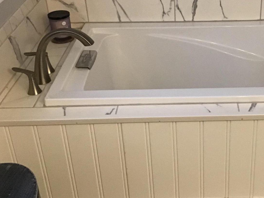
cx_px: 202
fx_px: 442
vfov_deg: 25.2
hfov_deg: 32.5
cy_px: 85
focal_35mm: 58
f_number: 2.4
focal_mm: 3.3
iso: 200
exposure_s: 1/24
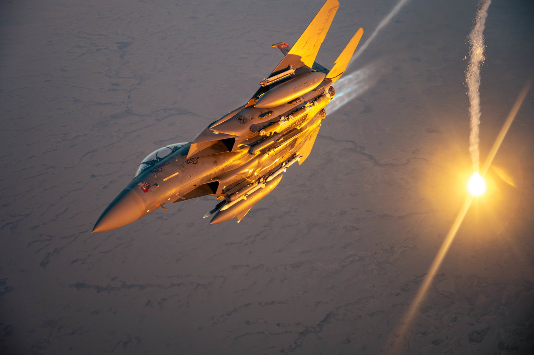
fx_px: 682
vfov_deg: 29.2
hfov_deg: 42.8
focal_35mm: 46
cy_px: 178
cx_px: 267
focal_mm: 46
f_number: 2.8
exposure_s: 1/400
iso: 500
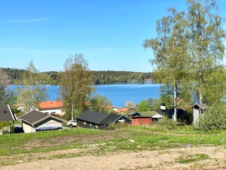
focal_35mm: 52
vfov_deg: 28.0
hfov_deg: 36.8
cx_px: 113
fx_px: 339
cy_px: 85
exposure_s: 1/1845
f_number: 2
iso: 20
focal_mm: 6
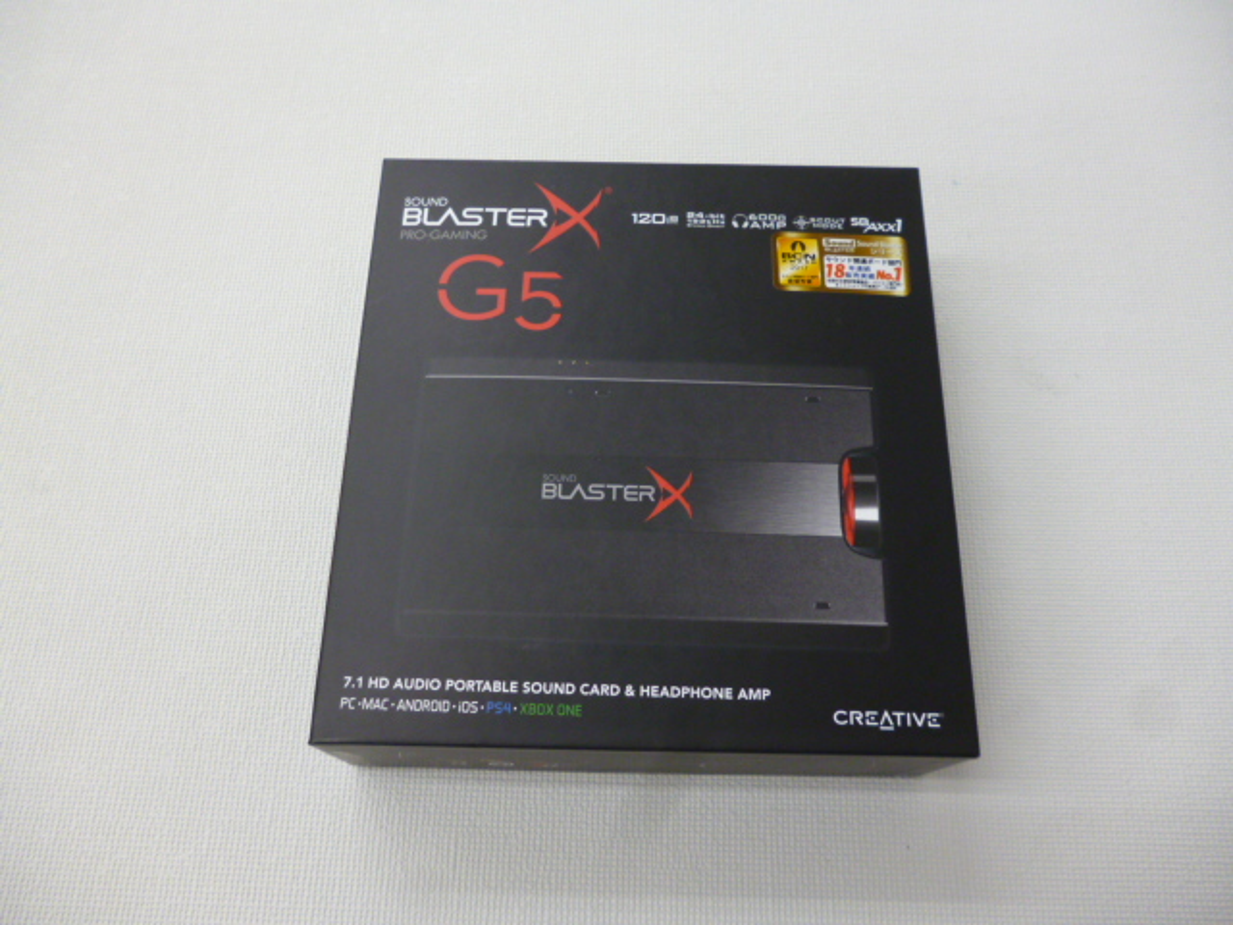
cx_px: 616
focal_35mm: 28
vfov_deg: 49.7
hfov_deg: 63.4
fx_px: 997
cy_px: 462
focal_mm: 5
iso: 250
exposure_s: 1/60
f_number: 3.1
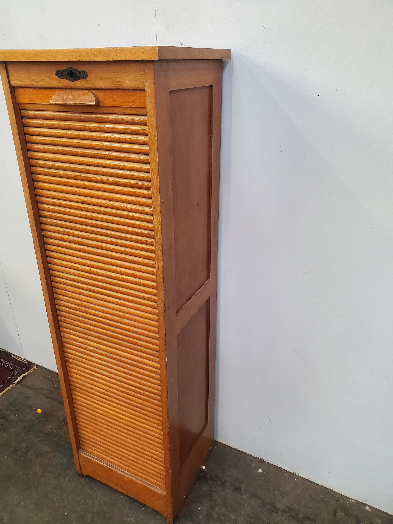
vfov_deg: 67.3
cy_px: 262
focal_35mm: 26
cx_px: 196
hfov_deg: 53.1
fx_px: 394
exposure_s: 1/50
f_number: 2.4
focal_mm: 4.3
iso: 200
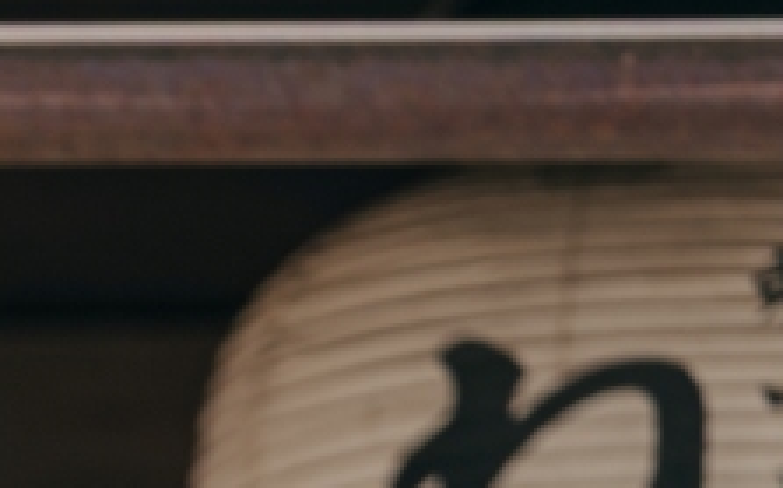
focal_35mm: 620
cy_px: 2068
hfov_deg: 3.4
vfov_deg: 2.1
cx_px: -1031
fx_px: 13220
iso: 200
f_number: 2
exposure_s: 1/420
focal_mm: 110
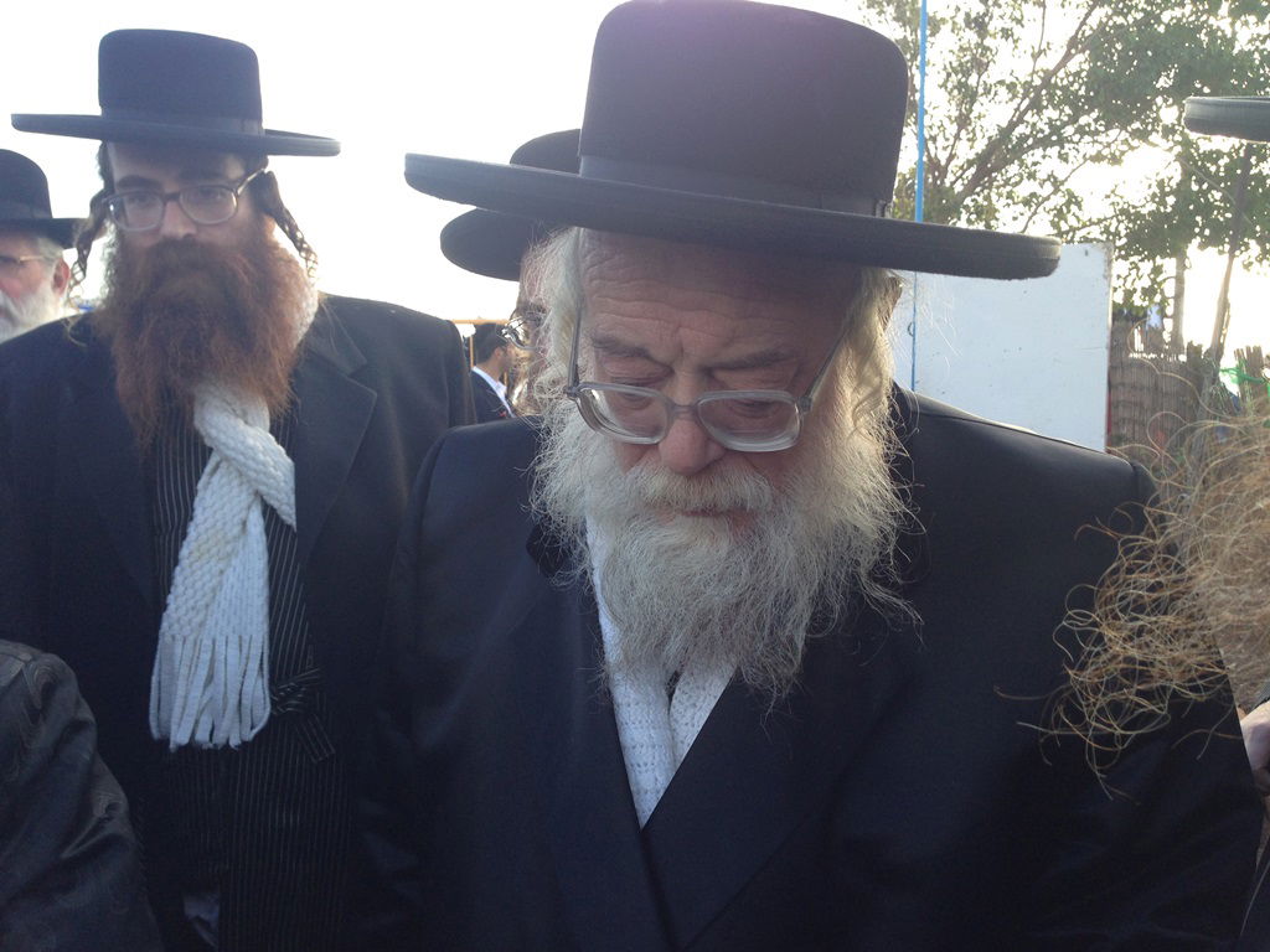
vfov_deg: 42.9
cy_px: 476
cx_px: 635
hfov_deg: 55.4
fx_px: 1211
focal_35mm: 33
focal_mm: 4.12
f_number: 2.4
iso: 50
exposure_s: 1/201
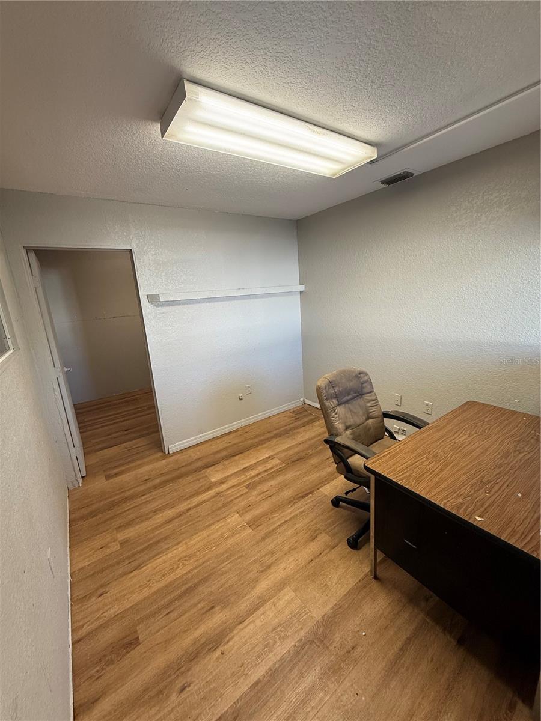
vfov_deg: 102.1
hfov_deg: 85.7
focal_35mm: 14
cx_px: 270
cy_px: 360
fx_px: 292
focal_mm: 2.22
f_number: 2.2
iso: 160
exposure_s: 1/120
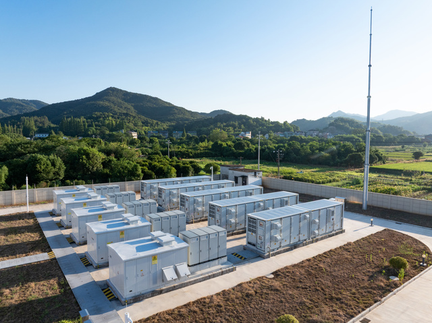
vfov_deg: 56.8
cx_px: 216
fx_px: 299
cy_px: 162
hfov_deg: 71.6
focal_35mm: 24
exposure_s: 1/100
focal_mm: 12.3
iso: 100
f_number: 11
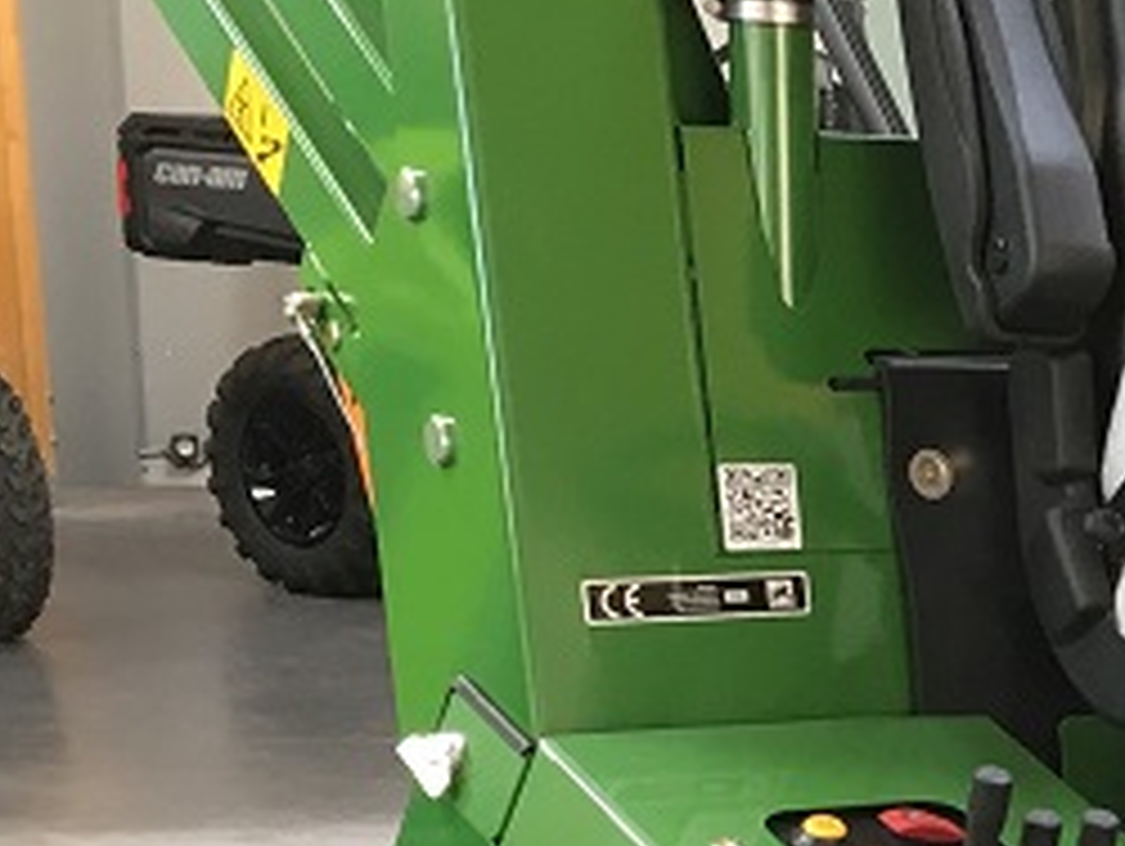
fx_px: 3578
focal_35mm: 110
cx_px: 1616
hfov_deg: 16.5
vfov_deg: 12.8
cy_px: 1287
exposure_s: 1/33
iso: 50
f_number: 2.2
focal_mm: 4.15
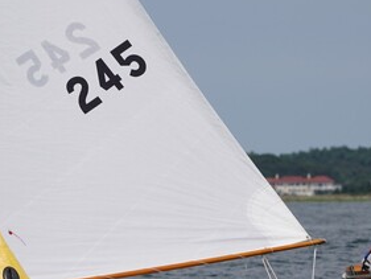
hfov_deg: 3.2
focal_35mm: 616
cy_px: 60
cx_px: 9
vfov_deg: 2.4
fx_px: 6605
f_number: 5
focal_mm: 150
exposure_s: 1/1250
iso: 100
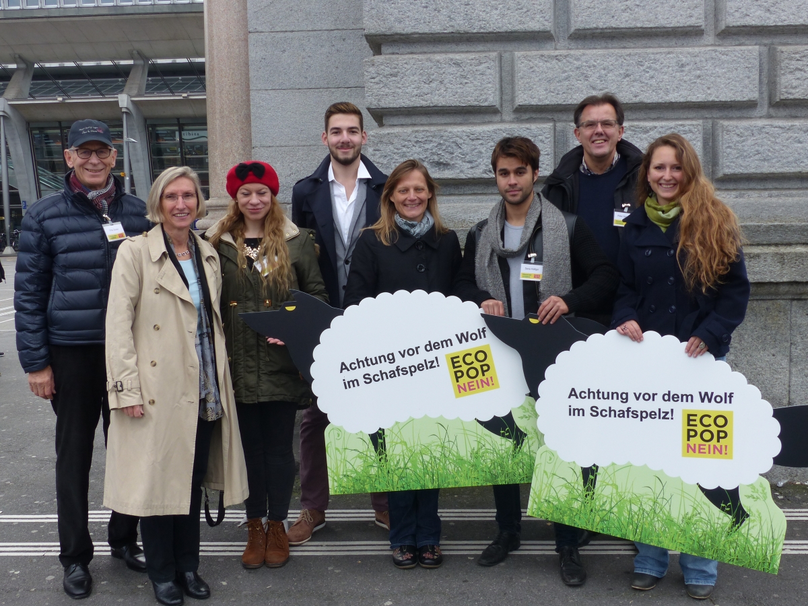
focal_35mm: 38
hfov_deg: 49.0
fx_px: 887
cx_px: 404
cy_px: 303
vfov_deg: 37.7
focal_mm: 6.8
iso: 100
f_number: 4
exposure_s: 1/250
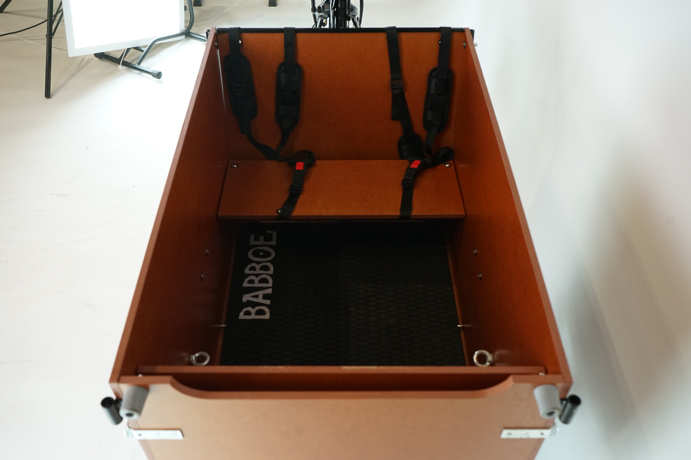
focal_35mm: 32
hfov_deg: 58.7
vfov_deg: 41.1
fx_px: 614
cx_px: 346
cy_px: 230
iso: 2500
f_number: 6.3
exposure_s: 1/200
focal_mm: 32
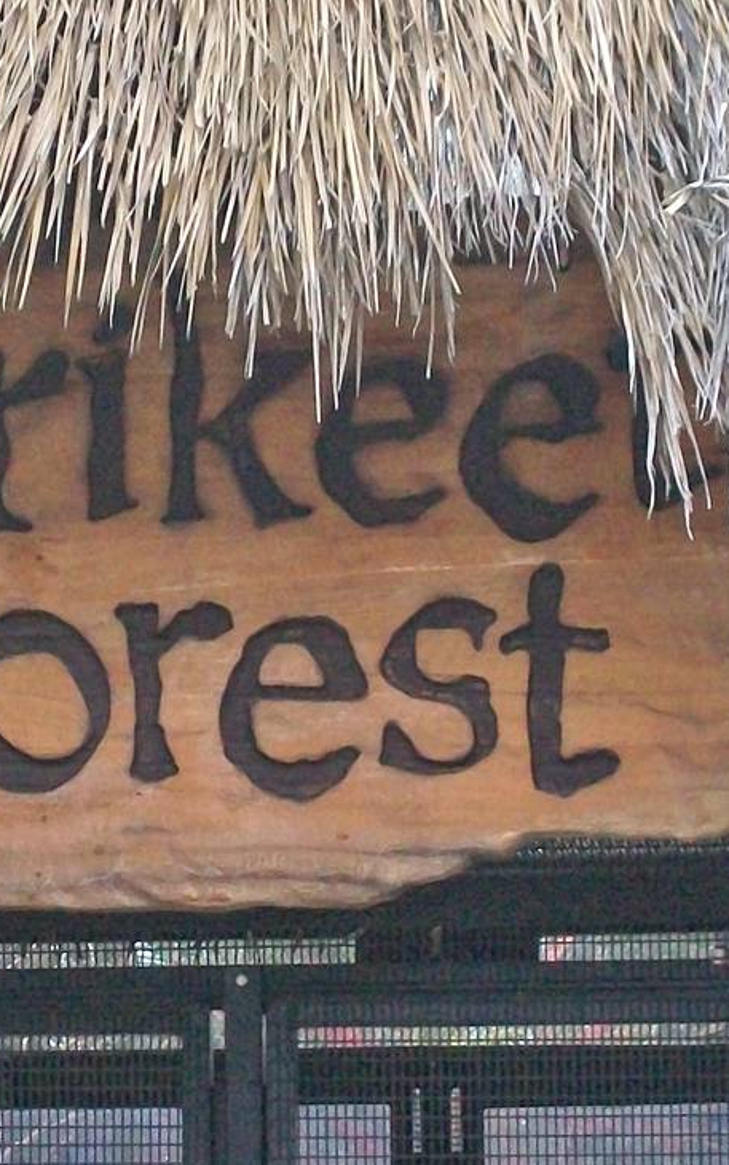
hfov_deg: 6.5
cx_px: 172
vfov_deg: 10.4
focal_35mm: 202
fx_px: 6414
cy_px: 381
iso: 160
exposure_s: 1/200
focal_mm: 14.3
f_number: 4.3
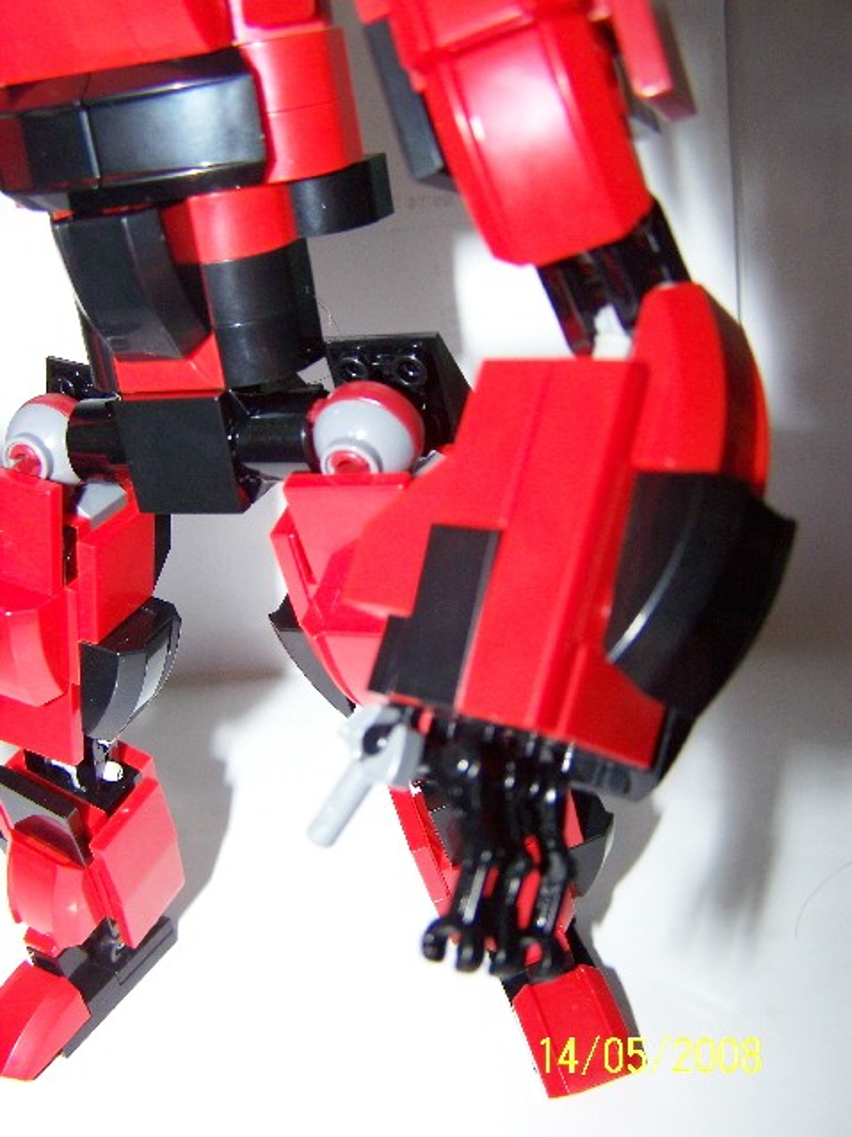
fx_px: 1247
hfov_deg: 37.7
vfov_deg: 49.0
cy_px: 568
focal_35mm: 38
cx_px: 426
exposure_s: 1/60
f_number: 2.8
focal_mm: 6.3
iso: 80
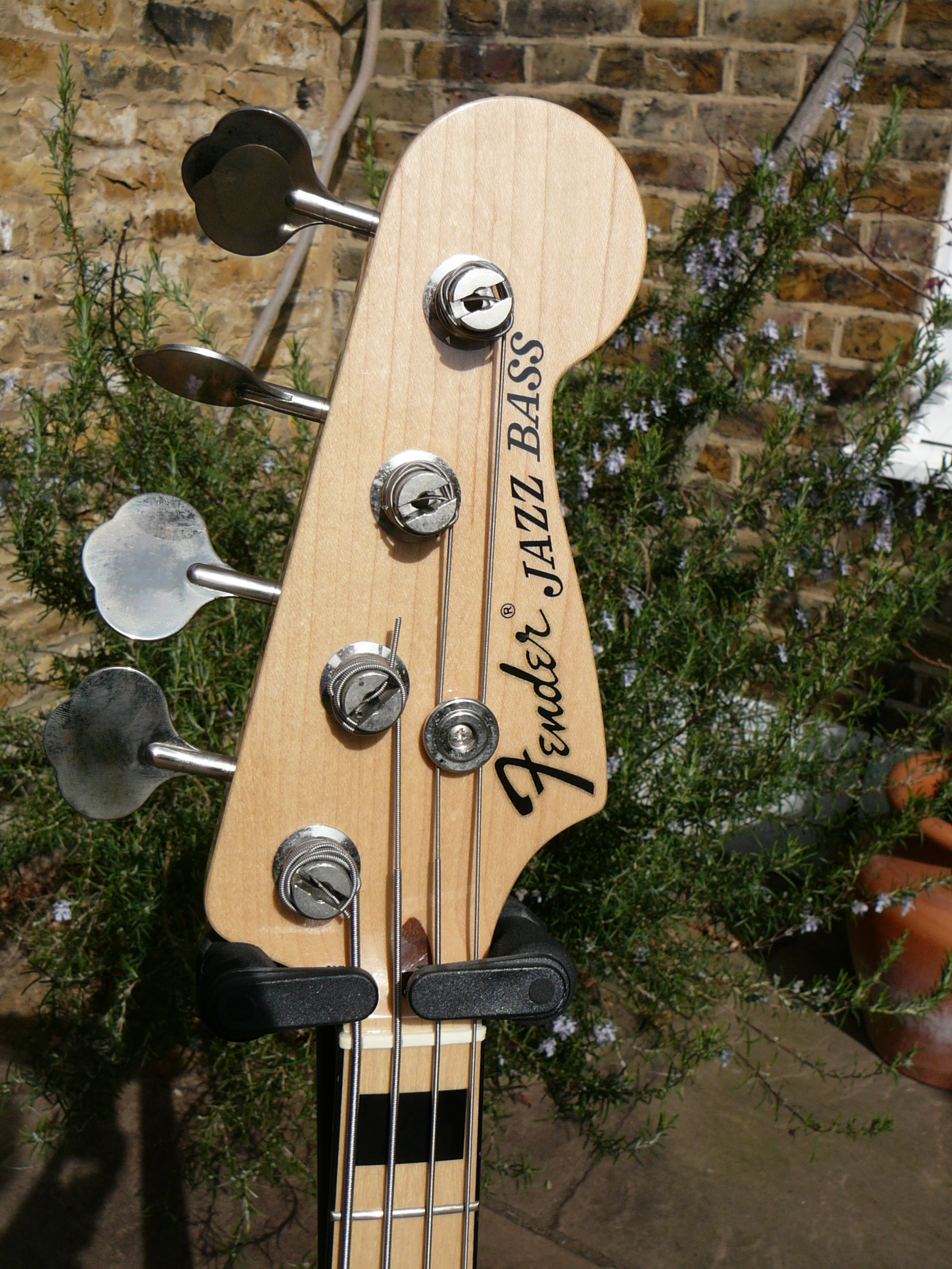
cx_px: 476
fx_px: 1283
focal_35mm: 35
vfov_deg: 52.6
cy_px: 634
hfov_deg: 40.7
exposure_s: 1/800
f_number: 5
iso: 80
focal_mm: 5.2
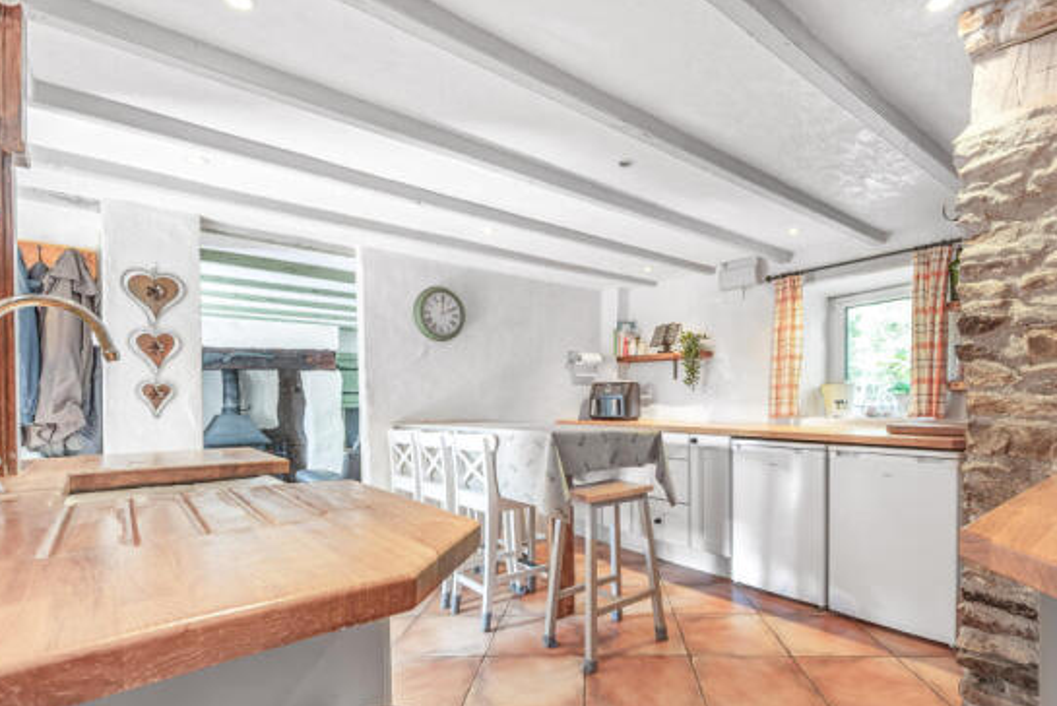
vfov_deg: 67.1
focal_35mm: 18
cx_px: 590
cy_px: 404
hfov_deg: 89.6
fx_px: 529
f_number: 8
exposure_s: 1/2.5
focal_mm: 15
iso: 100
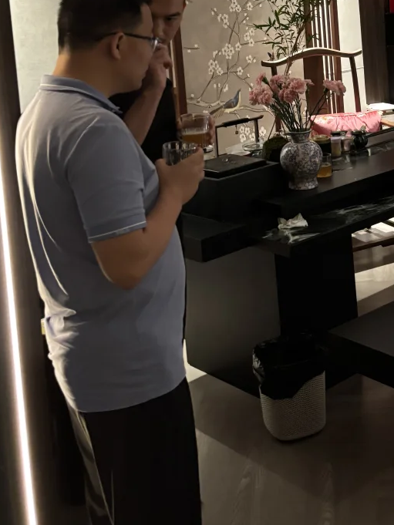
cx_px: 320
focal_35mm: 55
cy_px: 32
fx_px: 834
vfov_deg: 32.8
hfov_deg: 26.0
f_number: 1.6
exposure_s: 1/33
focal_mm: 5.96
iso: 640
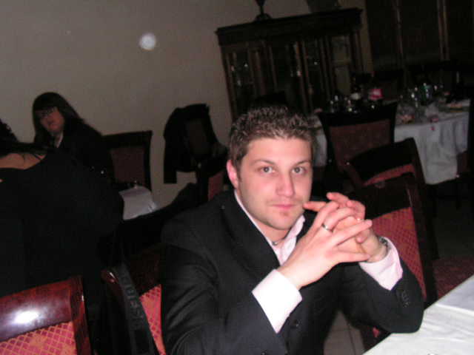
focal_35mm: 44
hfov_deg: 42.9
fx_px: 602
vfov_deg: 32.9
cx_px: 237
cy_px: 178
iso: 200
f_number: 3.2
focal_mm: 7.4
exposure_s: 1/40
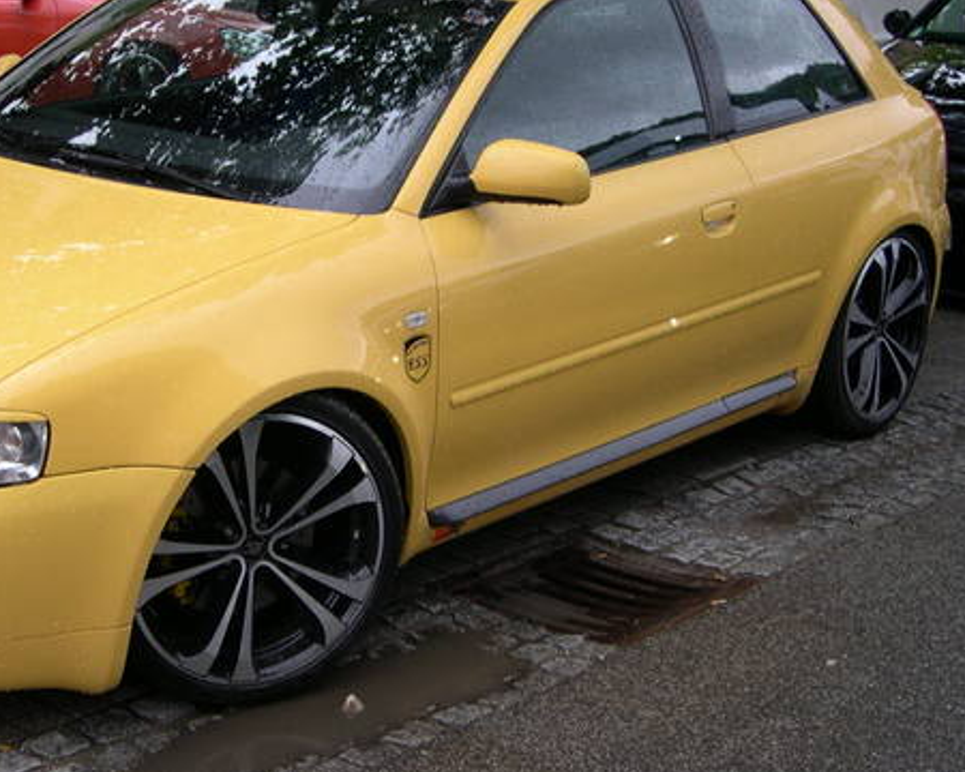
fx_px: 1885
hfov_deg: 28.5
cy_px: 384
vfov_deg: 23.1
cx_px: 298
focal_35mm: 66
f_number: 2.8
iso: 100
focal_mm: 8
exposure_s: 1/168
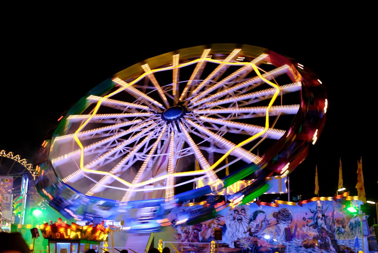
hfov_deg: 43.6
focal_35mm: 45
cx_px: 189
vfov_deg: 30.0
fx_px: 473
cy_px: 126
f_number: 2.4
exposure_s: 1/20
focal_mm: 30
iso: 100
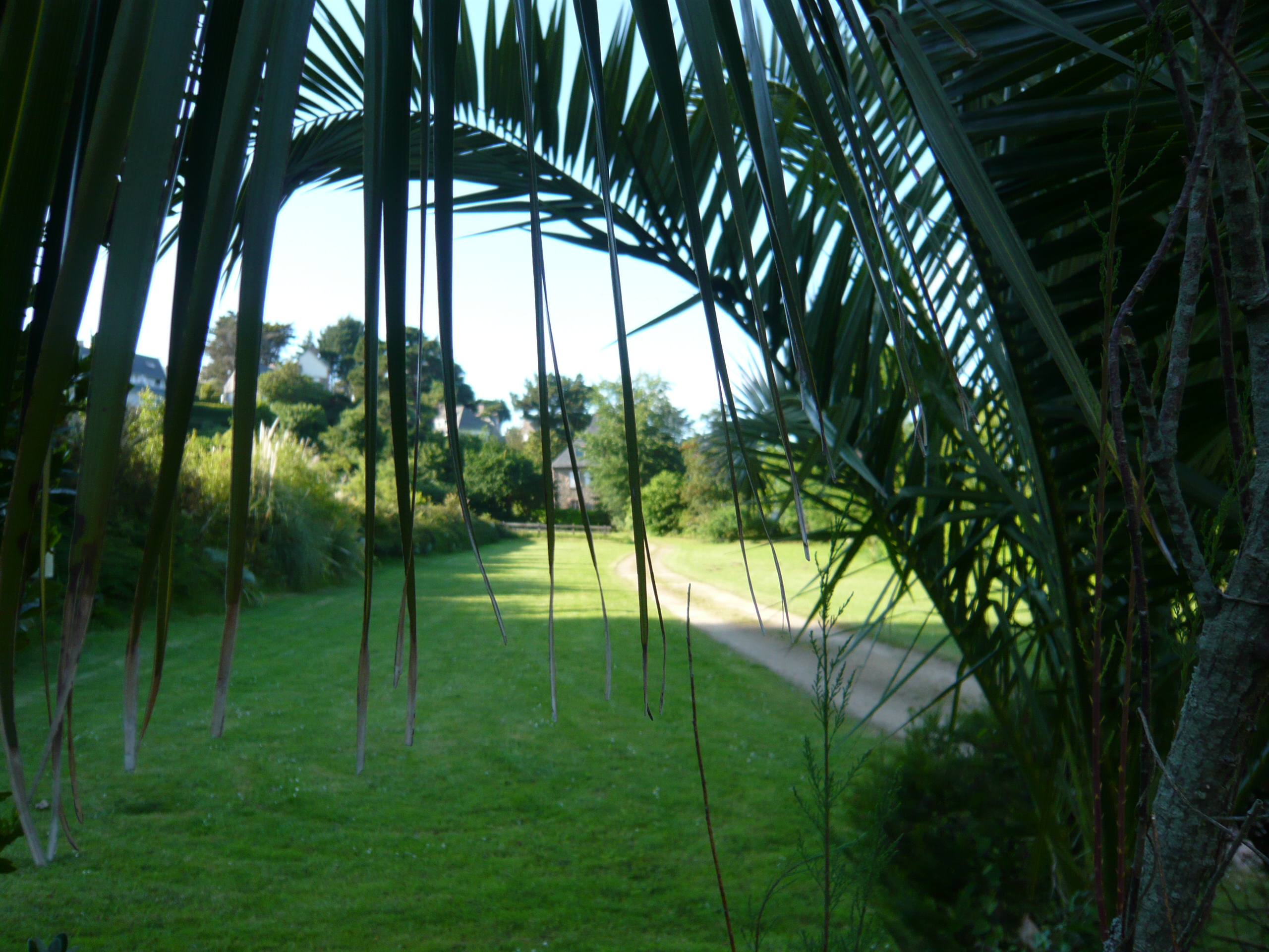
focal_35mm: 28
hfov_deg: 63.4
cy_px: 476
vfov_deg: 49.7
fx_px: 1026
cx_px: 634
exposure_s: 1/320
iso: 100
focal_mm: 4.6
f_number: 2.8
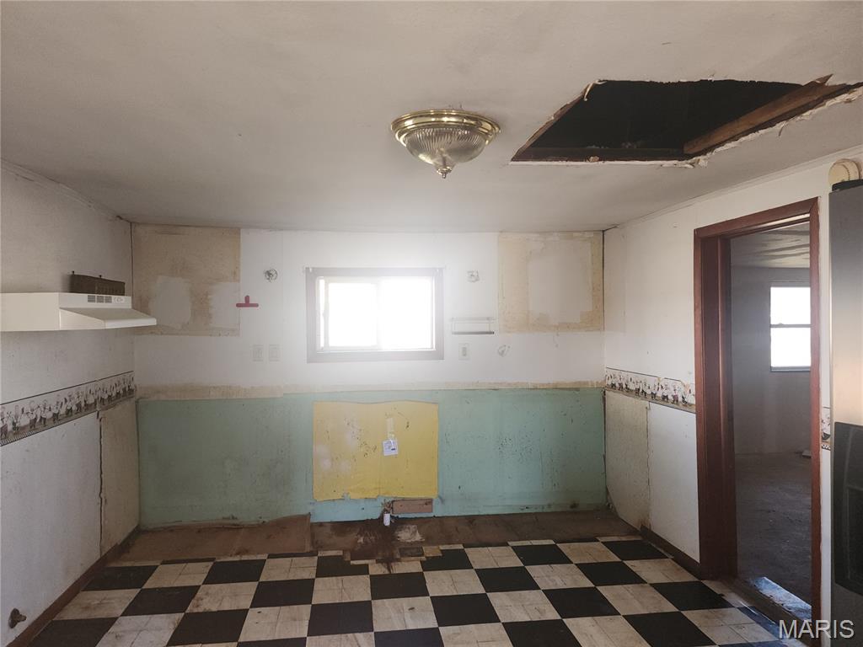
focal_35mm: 23
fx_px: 573
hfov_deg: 73.9
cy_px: 324
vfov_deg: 58.9
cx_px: 432
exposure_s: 1/60
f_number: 1.8
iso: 125
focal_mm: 6.4
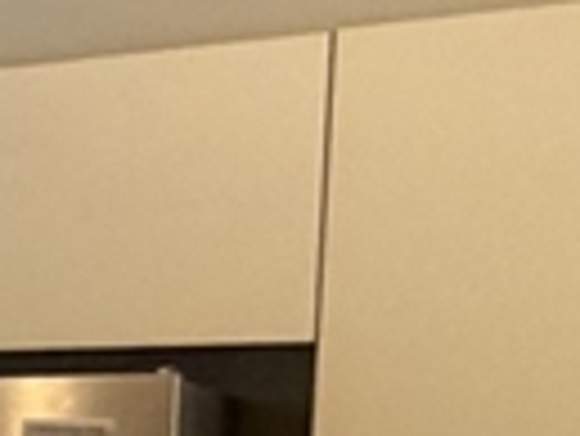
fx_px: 1862
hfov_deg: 9.2
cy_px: 535
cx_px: -1529
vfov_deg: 13.0
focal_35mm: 111
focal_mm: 2.22
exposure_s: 1/60
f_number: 2.2
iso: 320
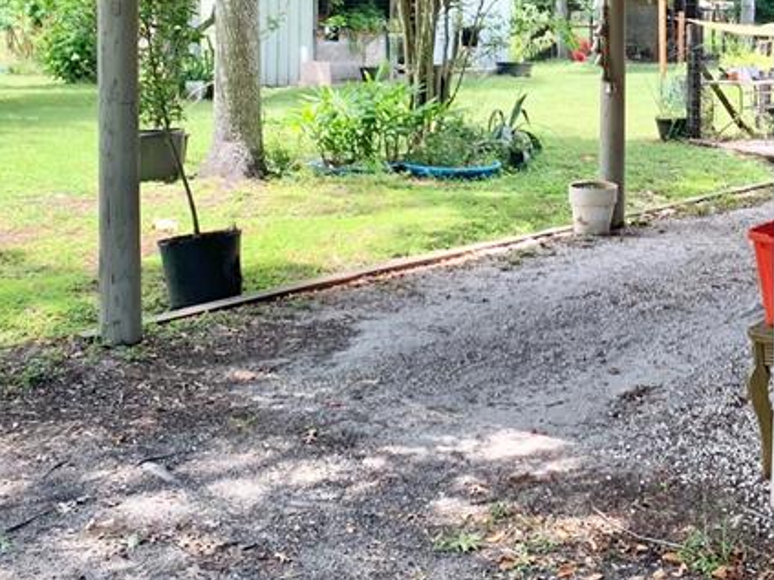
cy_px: 15
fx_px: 1408
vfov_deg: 22.5
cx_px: 609
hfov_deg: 30.1
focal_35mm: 63
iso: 25
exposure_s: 1/226
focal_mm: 4.25
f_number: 1.8
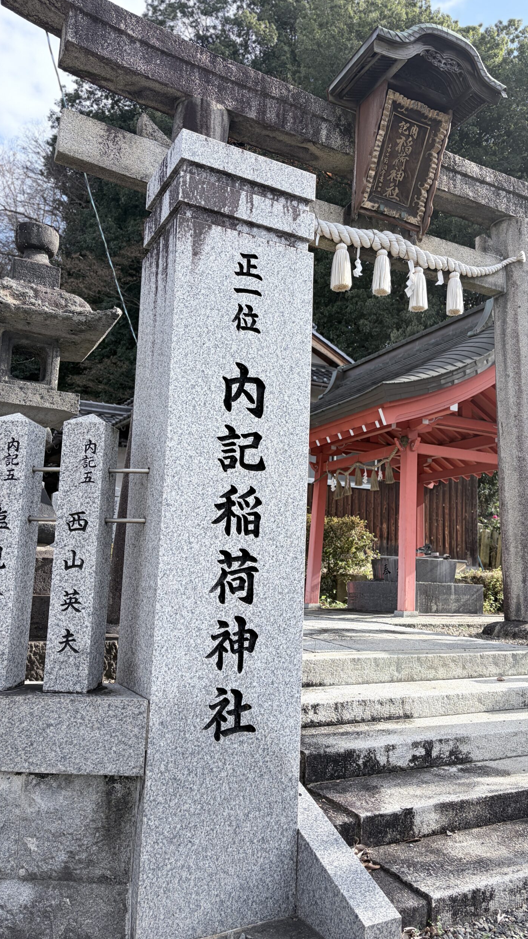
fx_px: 722
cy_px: 478
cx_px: 332
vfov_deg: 66.1
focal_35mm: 29
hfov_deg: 39.9
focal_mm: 5.96
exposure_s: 1/1667
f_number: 1.6
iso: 50
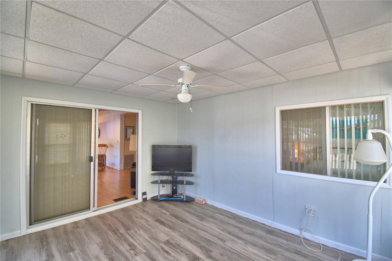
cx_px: 196
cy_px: 130
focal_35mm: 15
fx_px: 163
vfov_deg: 77.3
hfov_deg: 100.4
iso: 400
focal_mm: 10
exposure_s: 1/100
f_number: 4.5
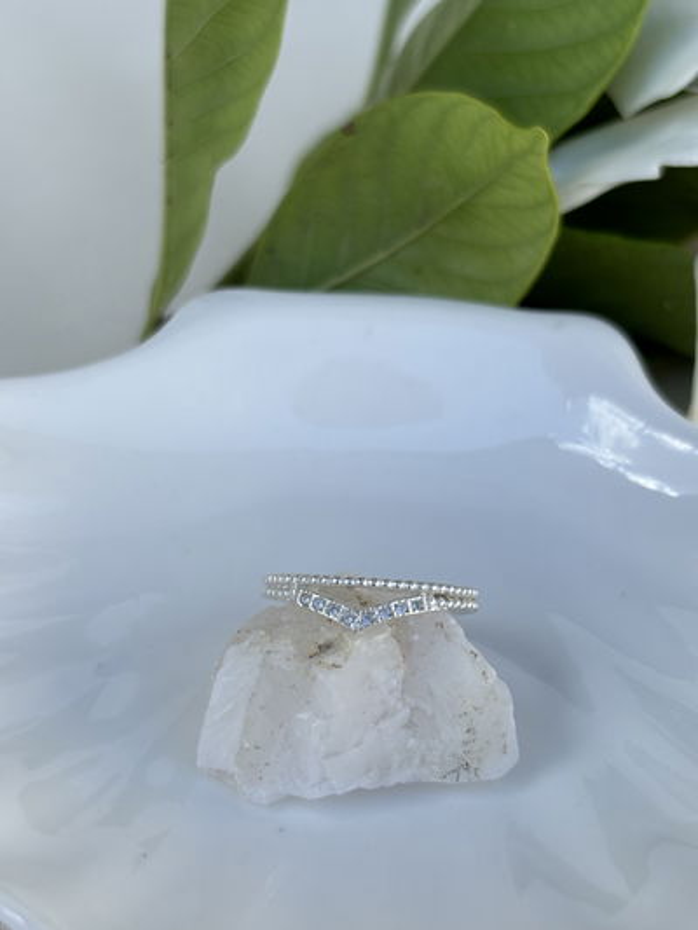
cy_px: 465
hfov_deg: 28.0
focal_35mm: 52
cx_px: 349
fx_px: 1397
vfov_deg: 36.8
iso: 40
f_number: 1.6
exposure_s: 1/1381
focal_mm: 5.96
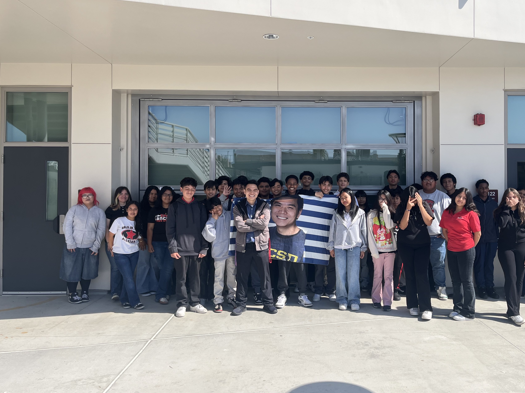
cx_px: 310
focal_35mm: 31
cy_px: 184
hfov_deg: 58.0
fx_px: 470
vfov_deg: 45.4
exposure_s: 1/2571
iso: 50
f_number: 1.6
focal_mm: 5.1
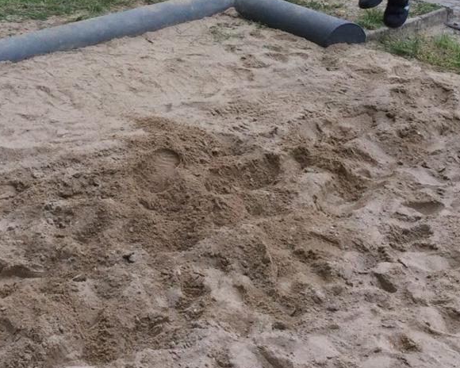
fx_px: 980
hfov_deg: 26.2
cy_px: 19
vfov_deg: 20.7
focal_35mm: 72
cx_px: 146
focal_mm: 3.3
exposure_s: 1/353
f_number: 2.4
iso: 32
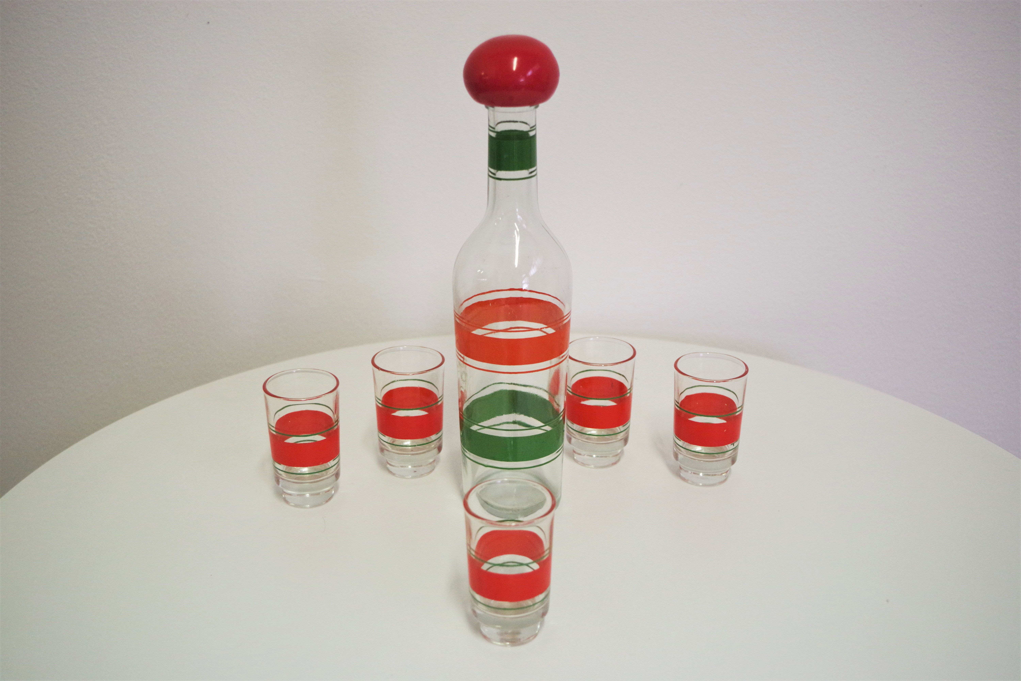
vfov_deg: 29.2
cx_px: 510
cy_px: 340
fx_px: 1305
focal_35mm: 46
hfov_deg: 42.7
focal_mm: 30.63
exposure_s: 1/125
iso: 800
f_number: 4
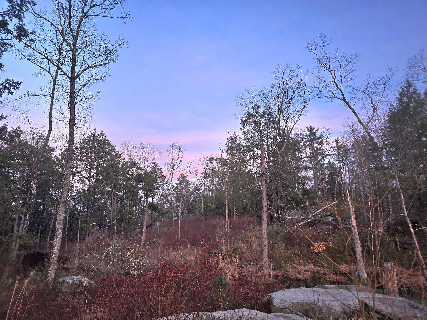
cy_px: 160
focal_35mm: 23
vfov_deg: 58.9
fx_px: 284
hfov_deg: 73.9
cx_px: 214
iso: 100
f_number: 1.7
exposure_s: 1/40
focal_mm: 6.3
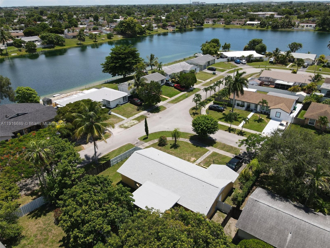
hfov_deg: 71.6
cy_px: 124
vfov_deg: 56.8
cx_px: 165
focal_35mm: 24
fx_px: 229
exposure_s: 1/725
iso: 100
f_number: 2.8
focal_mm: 4.5
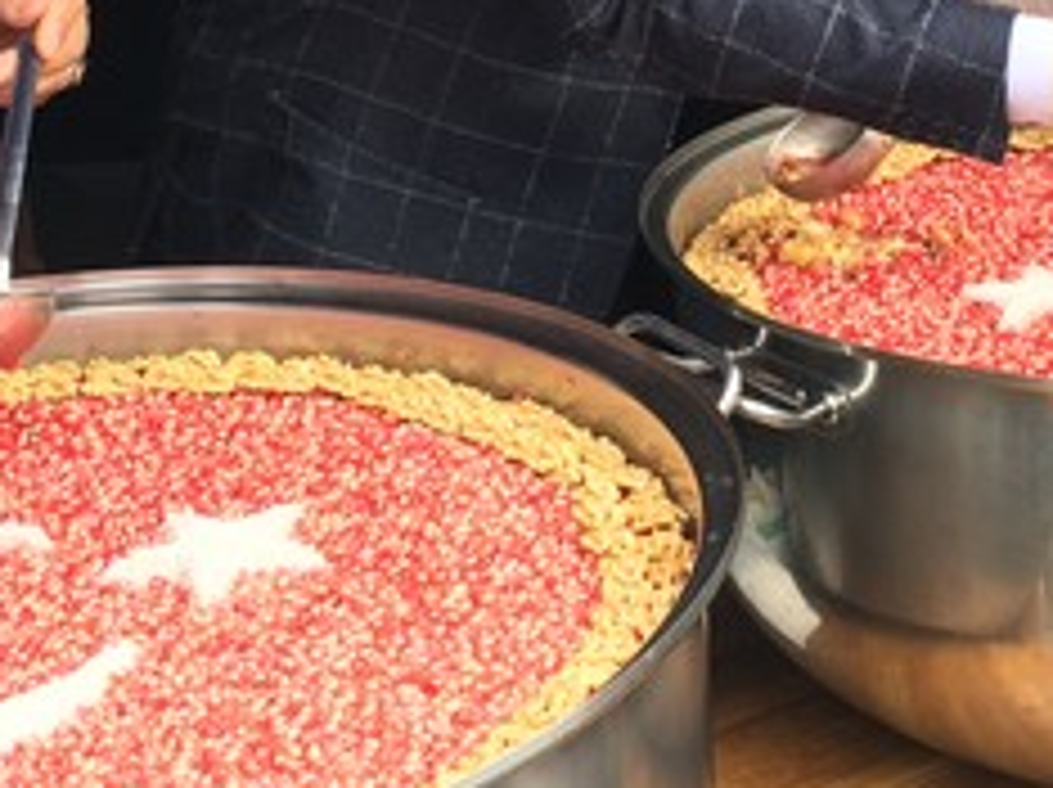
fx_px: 2522
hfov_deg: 23.3
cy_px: 32
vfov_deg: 17.4
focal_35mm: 83
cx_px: 801
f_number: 2.2
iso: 32
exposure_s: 1/128
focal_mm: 4.15
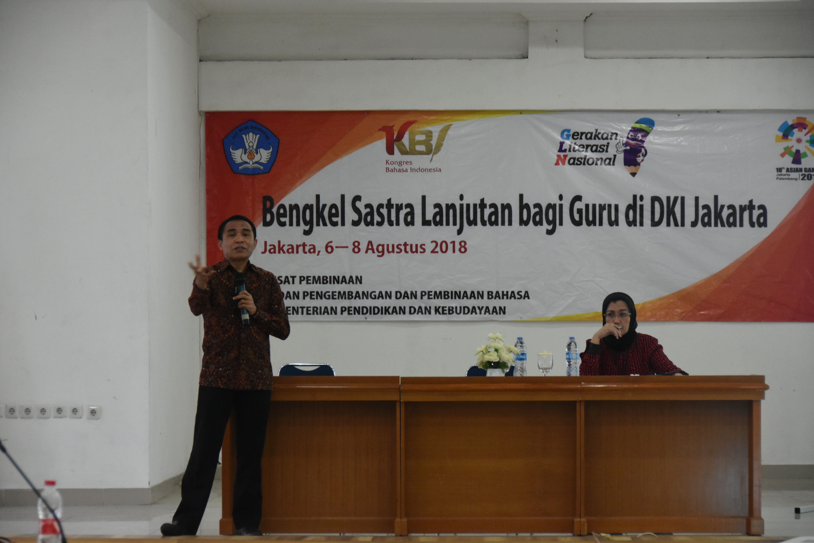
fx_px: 3222
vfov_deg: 9.6
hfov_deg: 14.4
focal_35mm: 142
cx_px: 407
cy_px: 272
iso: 1800
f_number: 5.3
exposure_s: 1/60
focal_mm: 95
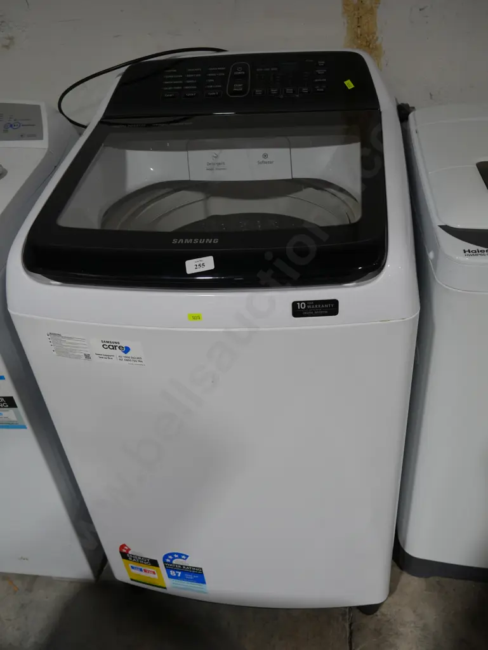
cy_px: 325
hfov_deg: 41.8
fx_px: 639
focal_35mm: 34
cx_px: 244
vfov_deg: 53.9
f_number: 4
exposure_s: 1/80
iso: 200
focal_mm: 17
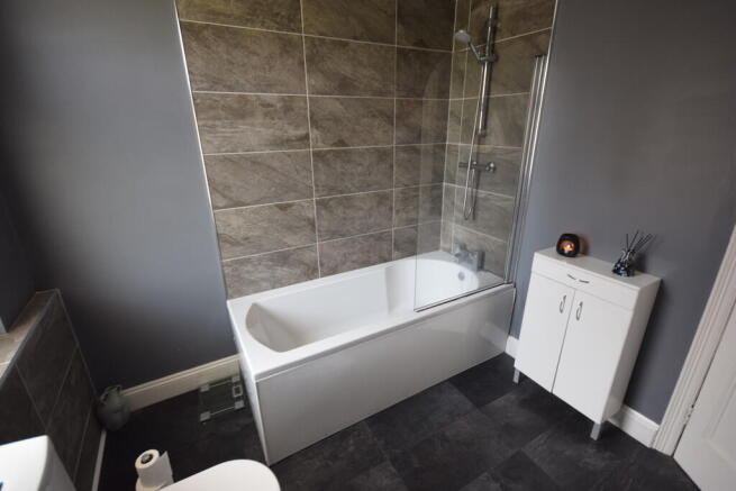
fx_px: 337
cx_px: 368
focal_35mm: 16
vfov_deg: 72.1
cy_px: 246
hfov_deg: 95.0
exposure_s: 1/60
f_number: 4.2
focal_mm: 11
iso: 560
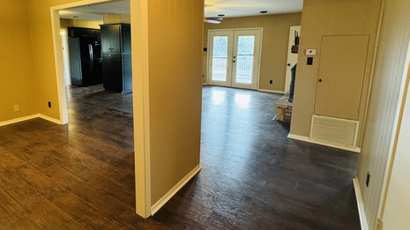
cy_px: 89
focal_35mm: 21
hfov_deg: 83.0
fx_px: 228
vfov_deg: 53.0
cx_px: 167
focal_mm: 2.22
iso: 500
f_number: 2.2
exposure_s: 1/60
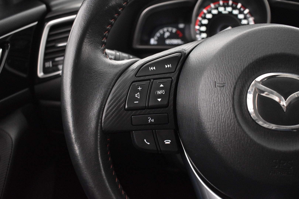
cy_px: 100
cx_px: 150
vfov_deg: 38.4
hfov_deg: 55.1
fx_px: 287
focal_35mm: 34
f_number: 3.8
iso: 3200
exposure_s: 1/25
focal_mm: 23
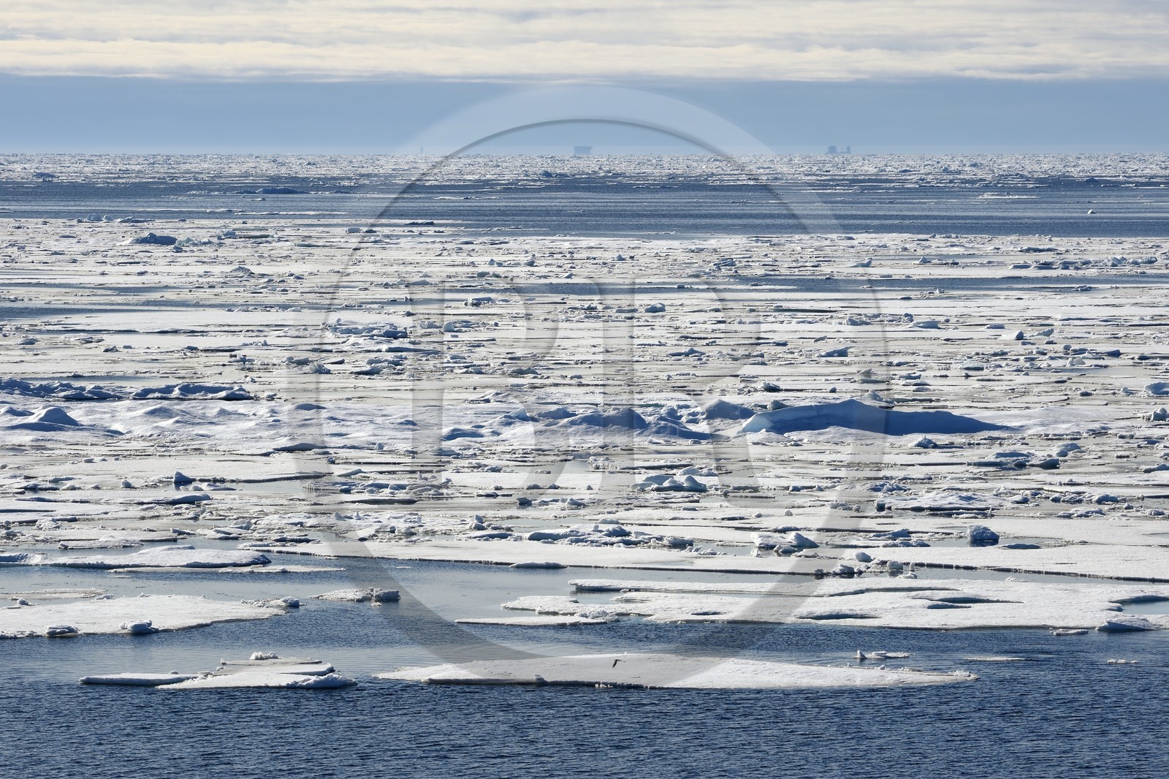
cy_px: 390
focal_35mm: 200
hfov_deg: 10.3
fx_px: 6493
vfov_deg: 6.9
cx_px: 584
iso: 200
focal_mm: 200
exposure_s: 1/400
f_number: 14
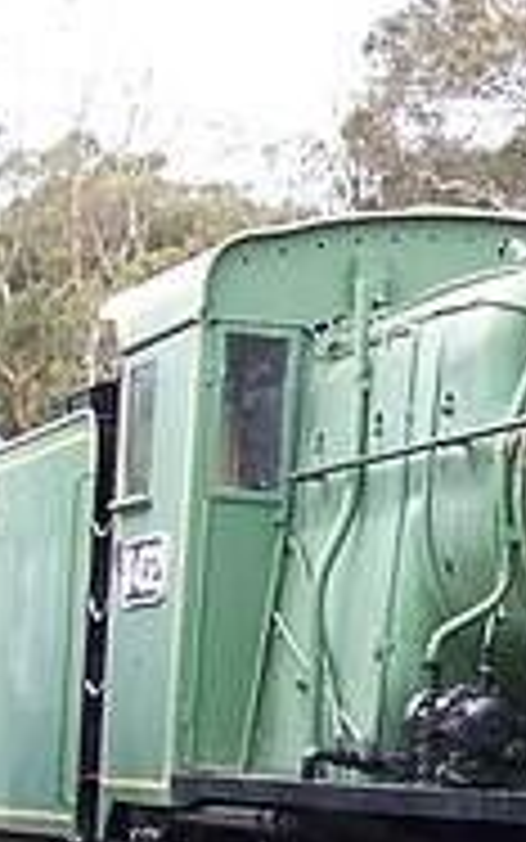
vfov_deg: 13.1
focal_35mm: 159
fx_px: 3644
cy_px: 662
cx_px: 1124
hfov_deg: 7.8
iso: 80
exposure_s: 1/250
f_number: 2.8
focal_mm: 6
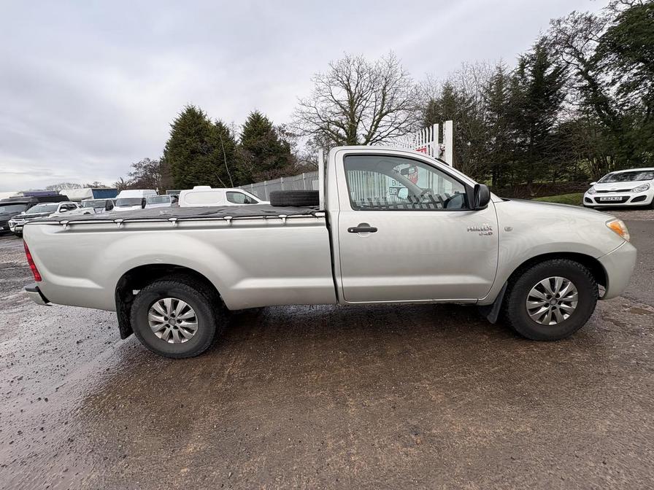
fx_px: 265
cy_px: 245
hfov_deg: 102.1
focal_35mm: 14
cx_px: 327
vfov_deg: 85.7
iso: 40
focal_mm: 2.22
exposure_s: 1/329
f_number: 2.2
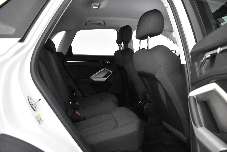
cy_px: 76
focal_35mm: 27
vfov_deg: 48.0
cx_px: 114
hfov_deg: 67.3
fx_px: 170
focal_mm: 18
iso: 5000
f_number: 3.5
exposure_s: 1/30
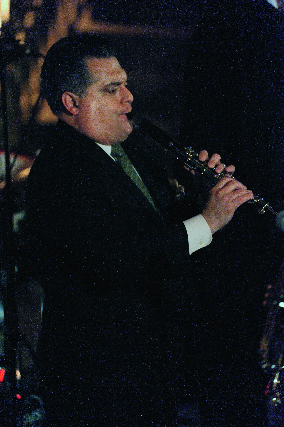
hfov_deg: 6.9
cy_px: 214
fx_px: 2370
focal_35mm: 200
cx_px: 142
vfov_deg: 10.3
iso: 3200
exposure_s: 1/100
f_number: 2.8
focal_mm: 200
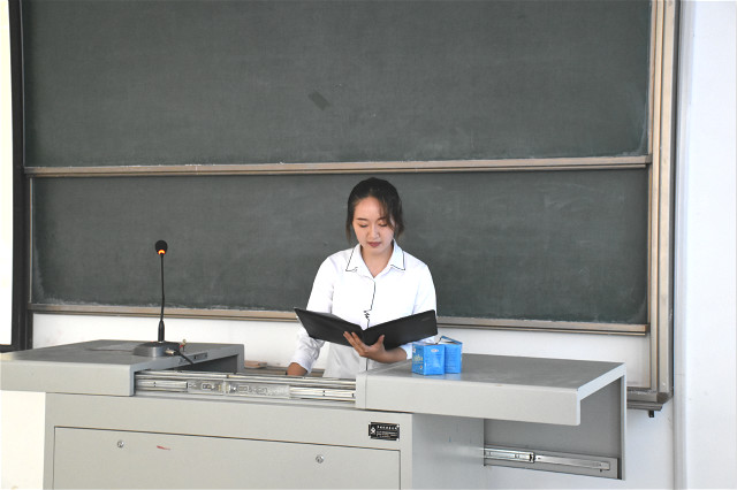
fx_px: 1166
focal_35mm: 57
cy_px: 245
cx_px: 368
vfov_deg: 23.8
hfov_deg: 35.1
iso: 2800
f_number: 4.2
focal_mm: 38
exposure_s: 1/60
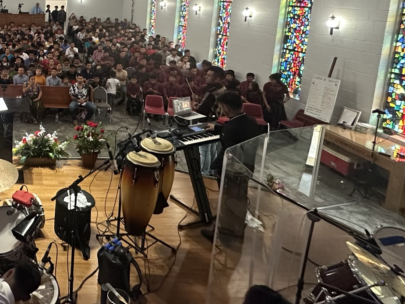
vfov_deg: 42.1
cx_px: 0
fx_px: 363
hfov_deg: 48.1
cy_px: 36
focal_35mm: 31
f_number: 2.2
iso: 500
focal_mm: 2.22
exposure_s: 1/60
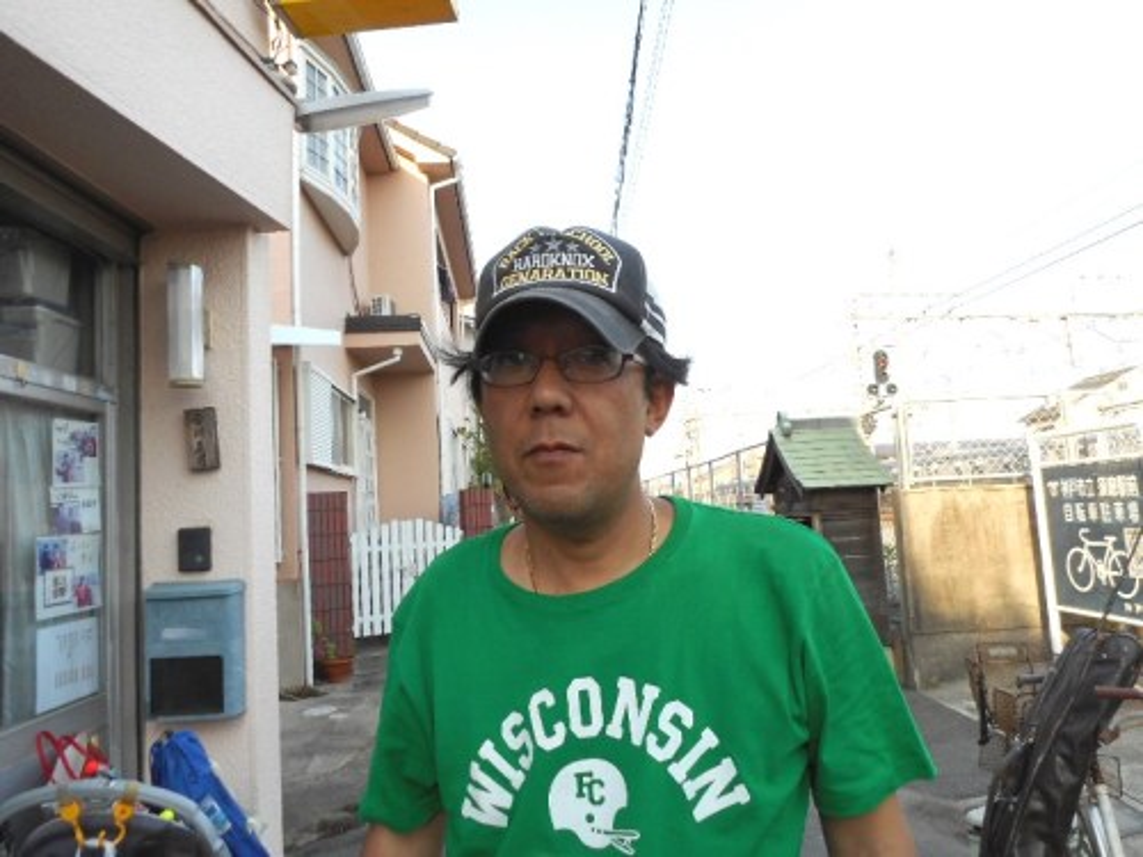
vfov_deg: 54.9
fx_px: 825
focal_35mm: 25
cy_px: 428
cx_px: 572
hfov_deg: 69.4
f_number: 3.7
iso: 80
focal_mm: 4.5
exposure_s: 1/160
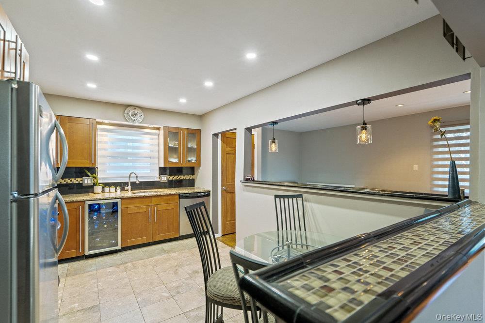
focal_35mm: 16
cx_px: 242
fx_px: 216
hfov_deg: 96.7
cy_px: 162
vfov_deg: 73.8
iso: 4000
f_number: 5.6
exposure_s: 1/10
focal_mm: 16
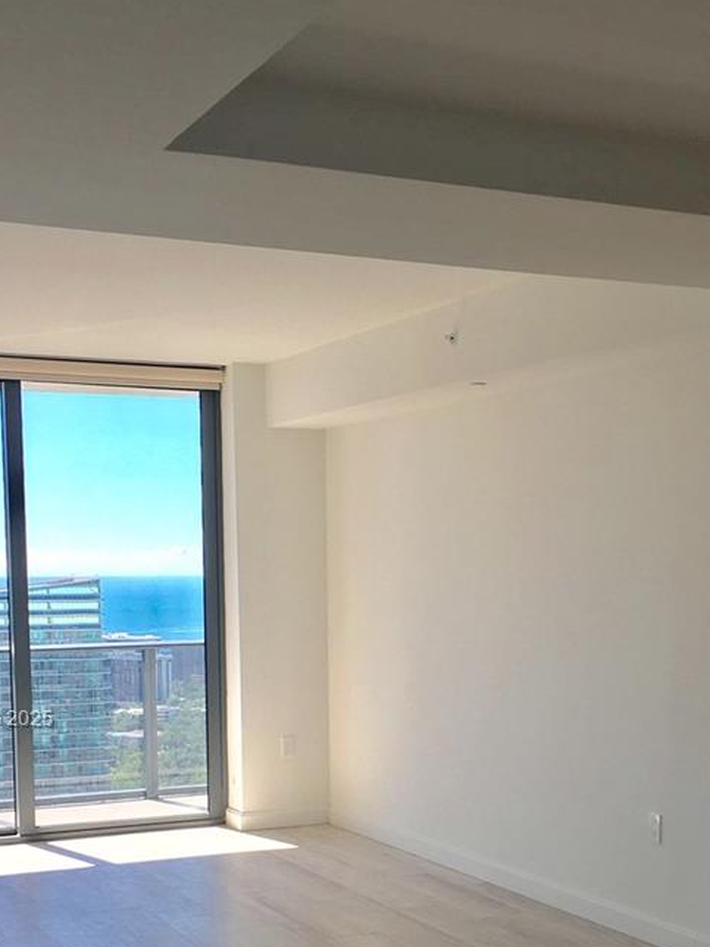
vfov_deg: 34.7
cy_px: 721
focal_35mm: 54
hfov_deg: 26.9
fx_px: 1477
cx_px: 442
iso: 25
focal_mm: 4.15
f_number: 2.2
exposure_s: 1/192
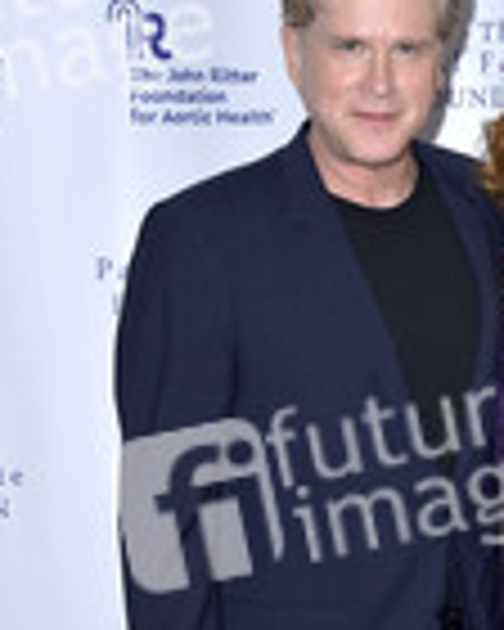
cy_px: 711
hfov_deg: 17.5
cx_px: 475
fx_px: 1604
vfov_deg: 21.0
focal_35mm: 86
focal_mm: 32
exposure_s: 1/250
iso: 400
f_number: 6.3
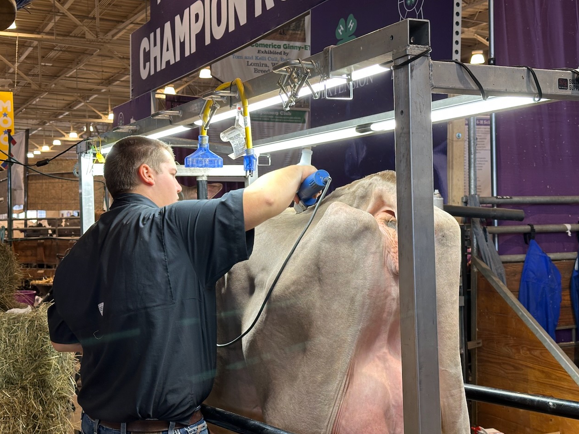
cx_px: 293
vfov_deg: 29.7
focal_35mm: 49
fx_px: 819
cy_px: 214
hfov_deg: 38.9
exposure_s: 1/60
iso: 64
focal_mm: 6.86
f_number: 1.78
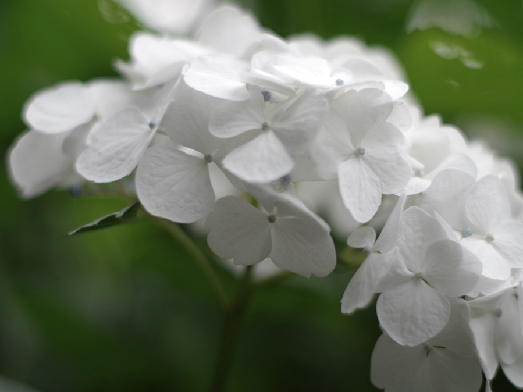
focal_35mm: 82
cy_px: 195
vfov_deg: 18.0
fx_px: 1239
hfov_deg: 23.8
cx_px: 290
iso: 125
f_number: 2
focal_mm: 50
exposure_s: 1/250
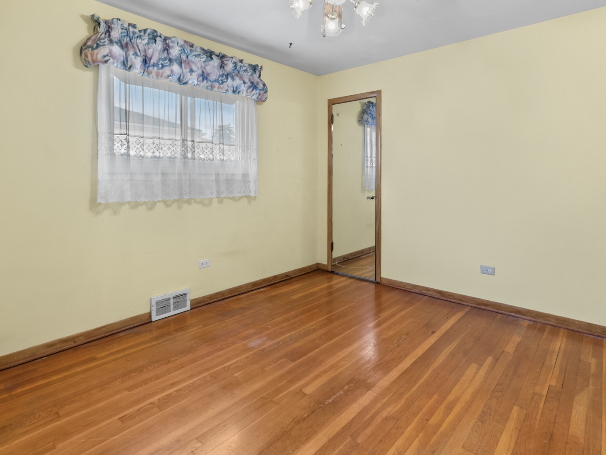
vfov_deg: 71.6
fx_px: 315
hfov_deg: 87.7
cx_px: 312
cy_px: 229
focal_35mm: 18
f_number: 9
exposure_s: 1.3
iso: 400
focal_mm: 16
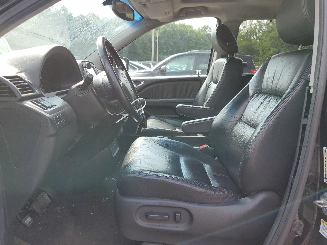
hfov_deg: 67.3
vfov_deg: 53.1
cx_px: 164
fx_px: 246
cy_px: 122
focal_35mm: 26
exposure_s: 1/588
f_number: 1.5
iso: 50
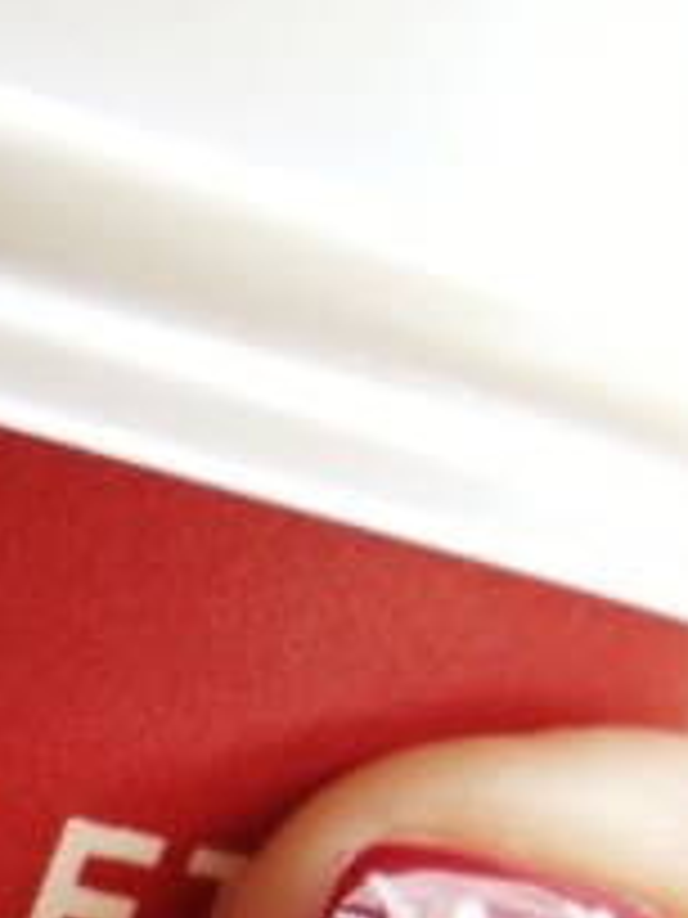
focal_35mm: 144
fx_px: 3816
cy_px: 1307
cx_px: -427
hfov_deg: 9.9
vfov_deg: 13.1
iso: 100
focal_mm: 6
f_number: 3.5
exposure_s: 1/125
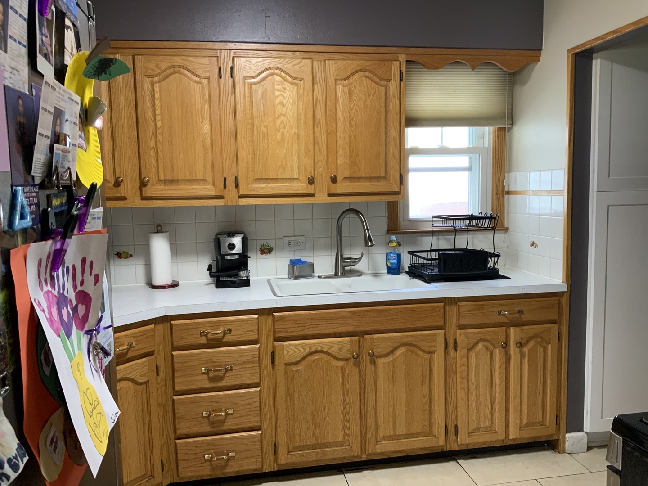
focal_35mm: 29
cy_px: 243
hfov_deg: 61.7
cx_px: 324
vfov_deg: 48.2
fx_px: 543
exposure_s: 1/60
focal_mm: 3
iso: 160
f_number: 1.8
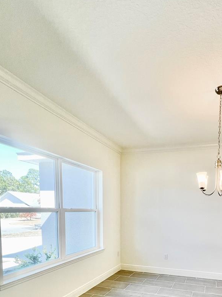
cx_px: 163
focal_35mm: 20
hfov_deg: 62.6
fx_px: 171
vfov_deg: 75.6
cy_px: 224
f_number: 1.8
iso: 50
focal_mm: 1.57
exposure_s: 1/120
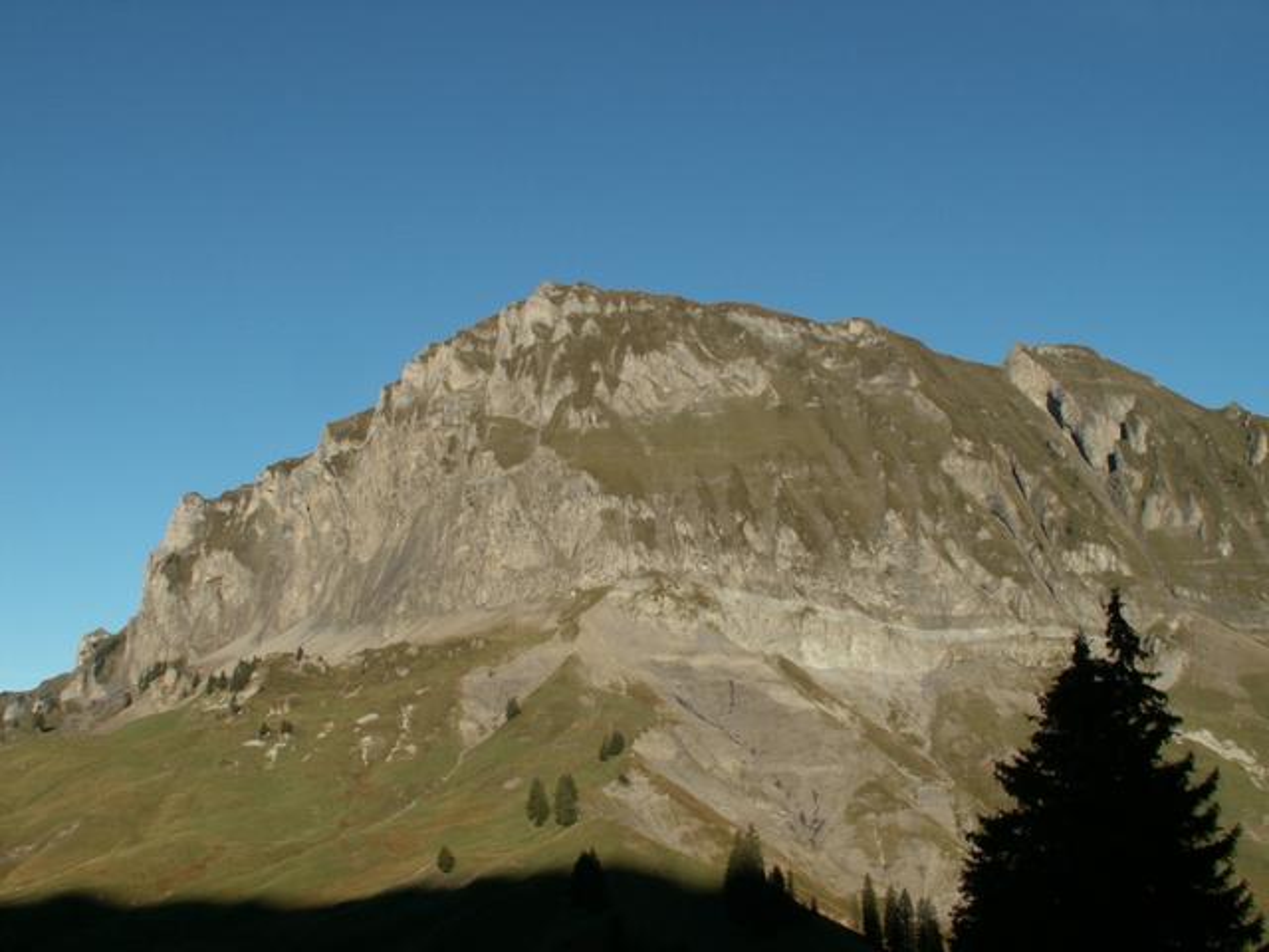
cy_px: 476
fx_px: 1283
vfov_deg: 40.7
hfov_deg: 52.6
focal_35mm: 35
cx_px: 634
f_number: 6.3
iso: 50
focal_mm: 5.86
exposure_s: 1/200
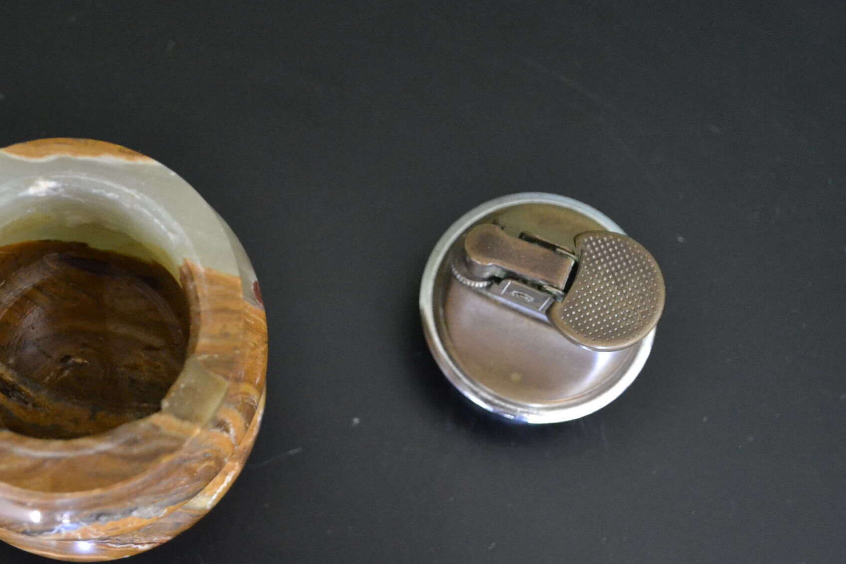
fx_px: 1621
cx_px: 287
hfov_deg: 29.1
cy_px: 306
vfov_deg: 19.7
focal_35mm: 69
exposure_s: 1/50
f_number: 5
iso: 3200
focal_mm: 34
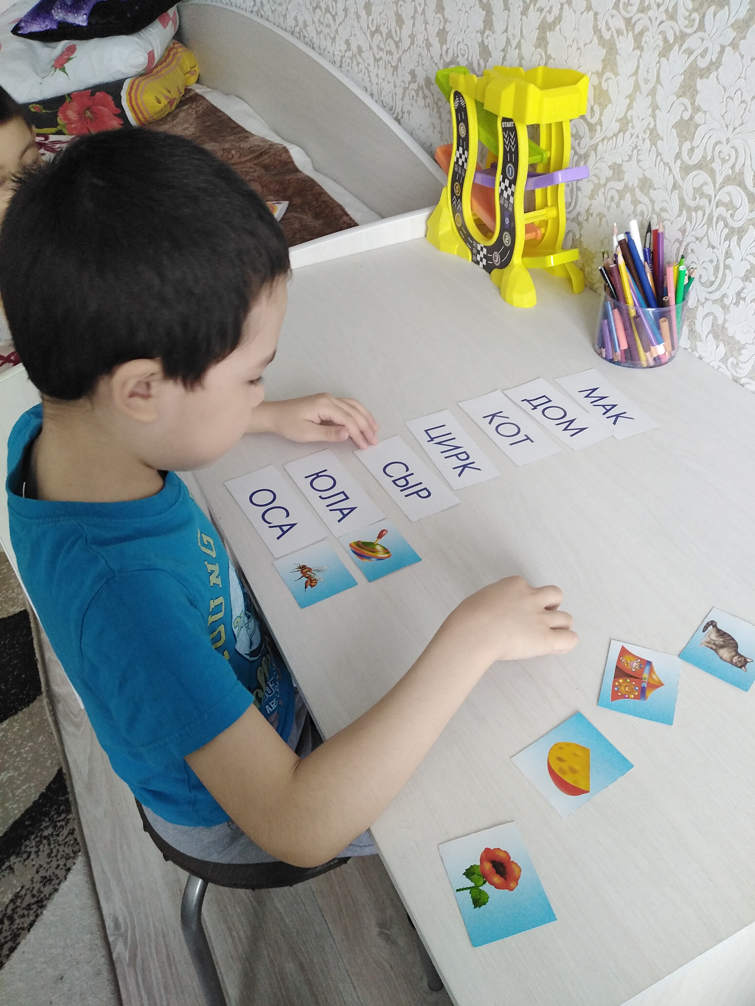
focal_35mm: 26
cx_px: 378
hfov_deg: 53.1
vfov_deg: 67.3
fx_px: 756
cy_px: 503
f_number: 1.8
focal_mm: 3.62
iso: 347
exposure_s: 1/30
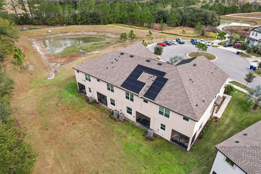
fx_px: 159
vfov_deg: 57.2
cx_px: 130
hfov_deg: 78.6
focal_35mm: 22
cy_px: 87
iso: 110
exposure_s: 1/500
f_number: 2.8
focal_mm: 8.4
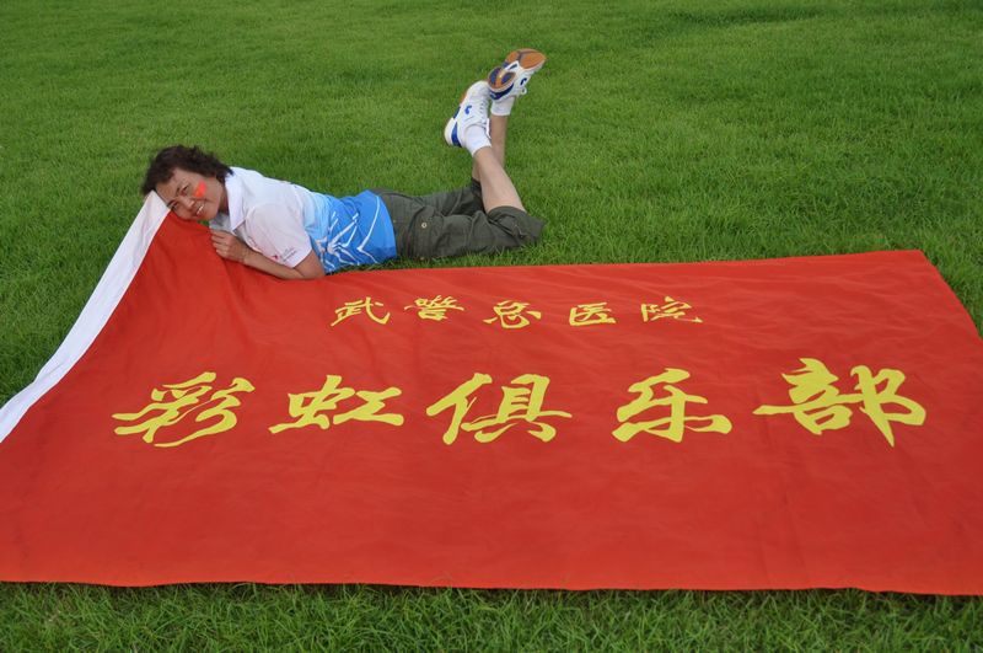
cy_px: 326
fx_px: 1023
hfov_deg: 51.3
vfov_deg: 35.4
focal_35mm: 38
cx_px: 492
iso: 200
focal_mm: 25
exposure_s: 1/1000
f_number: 3.8
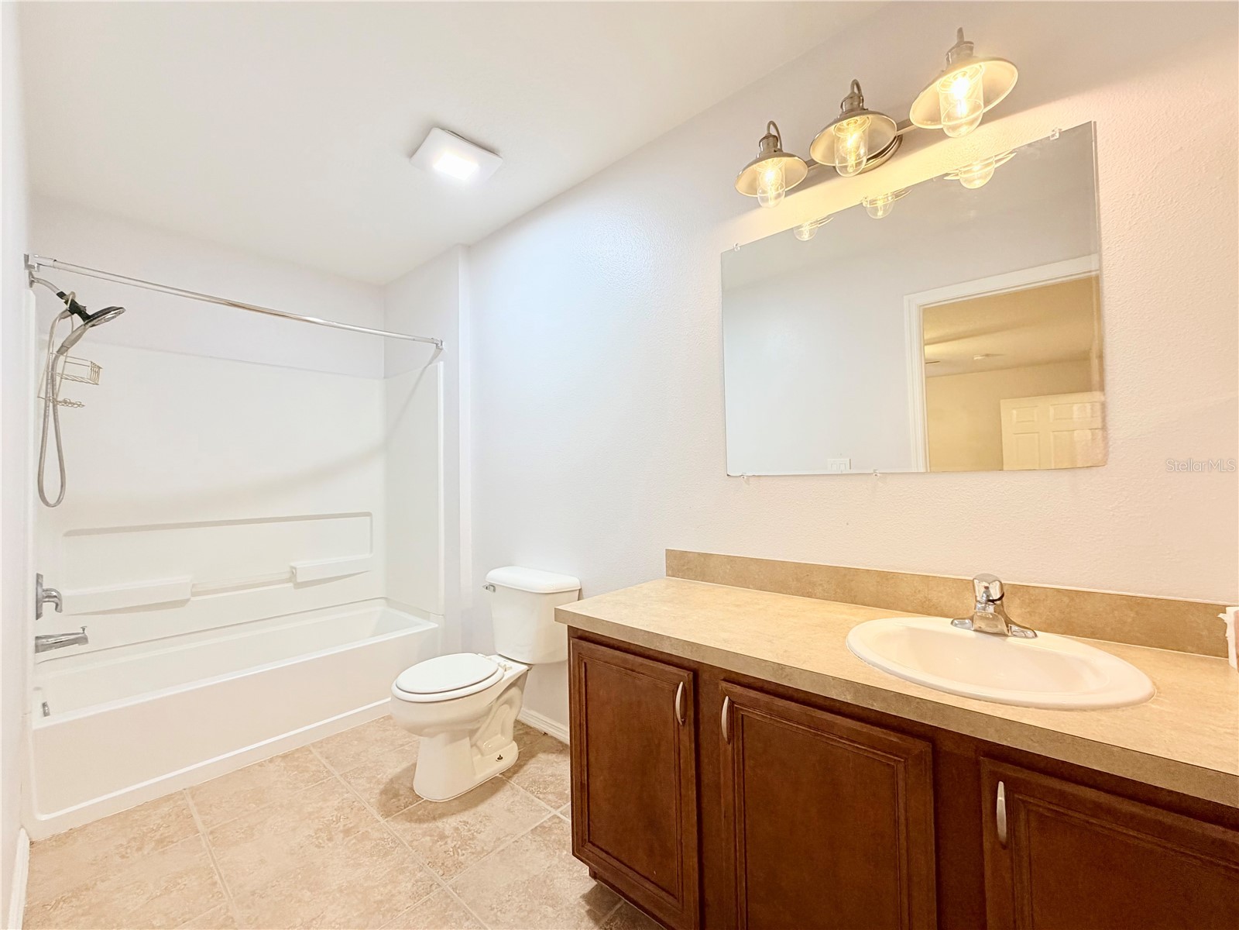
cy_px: 465
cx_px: 620
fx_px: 501
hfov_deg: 102.1
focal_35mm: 14
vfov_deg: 85.7
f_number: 2.2
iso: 160
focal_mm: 2.22
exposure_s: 1/60
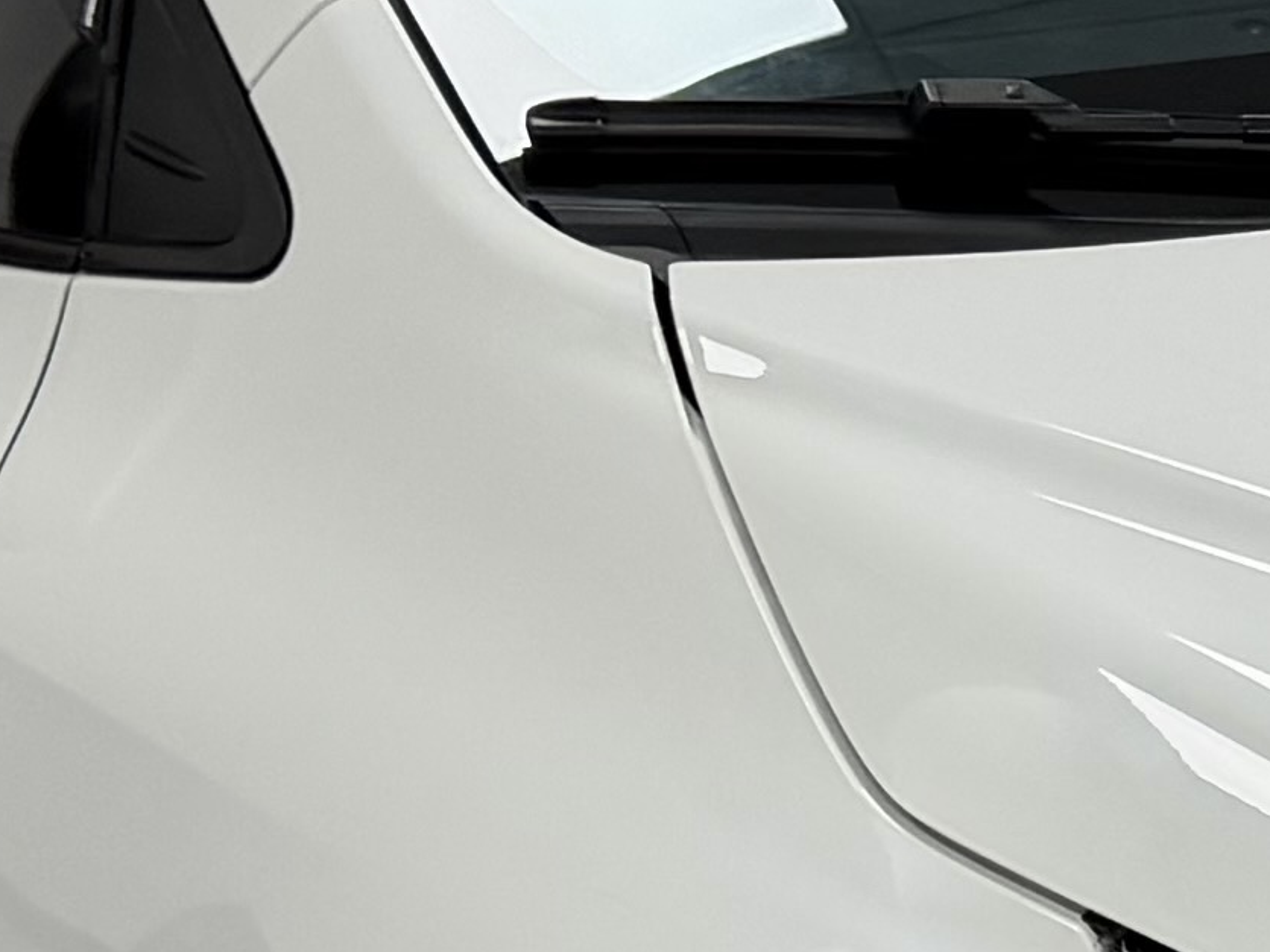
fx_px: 6017
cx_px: 1595
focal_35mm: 164
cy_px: 1051
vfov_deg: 9.0
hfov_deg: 11.8
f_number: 1.78
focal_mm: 6.76
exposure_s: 1/100
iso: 80
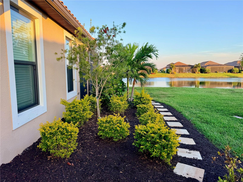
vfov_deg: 56.8
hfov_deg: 71.6
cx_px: 122
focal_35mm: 24
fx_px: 168
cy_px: 91
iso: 80
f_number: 1.78
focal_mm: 6.76
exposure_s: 1/617
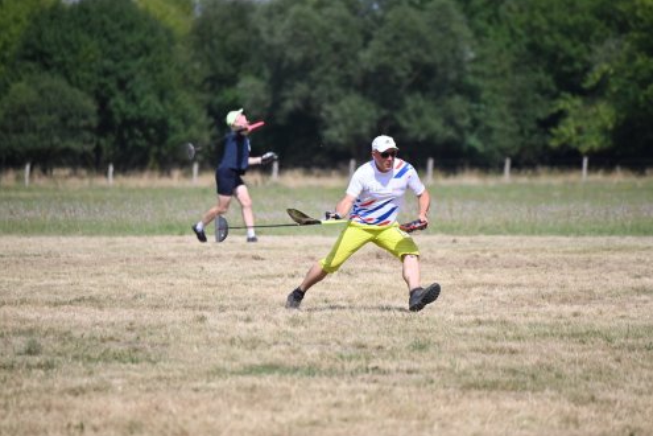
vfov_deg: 3.4
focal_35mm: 402
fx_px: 7291
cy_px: 218
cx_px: 326
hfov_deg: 5.1
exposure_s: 1/3200
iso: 640
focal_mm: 400
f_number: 7.1
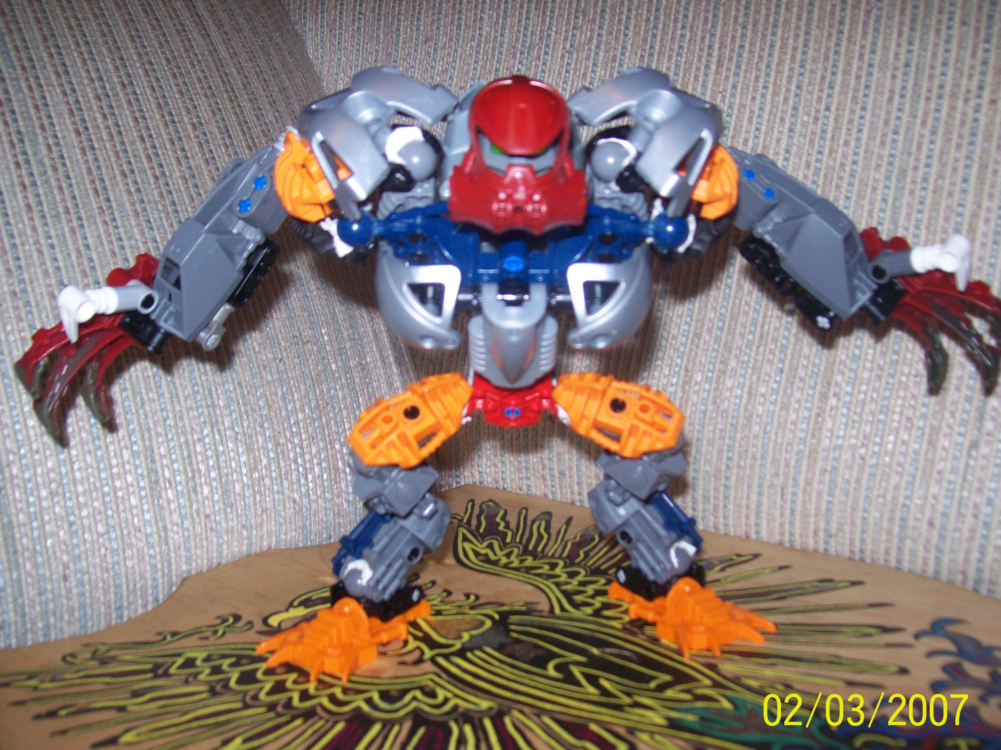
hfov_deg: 49.0
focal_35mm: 38
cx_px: 516
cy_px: 391
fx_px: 1099
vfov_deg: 37.7
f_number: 2.7
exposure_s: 1/64
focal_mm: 6
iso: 80
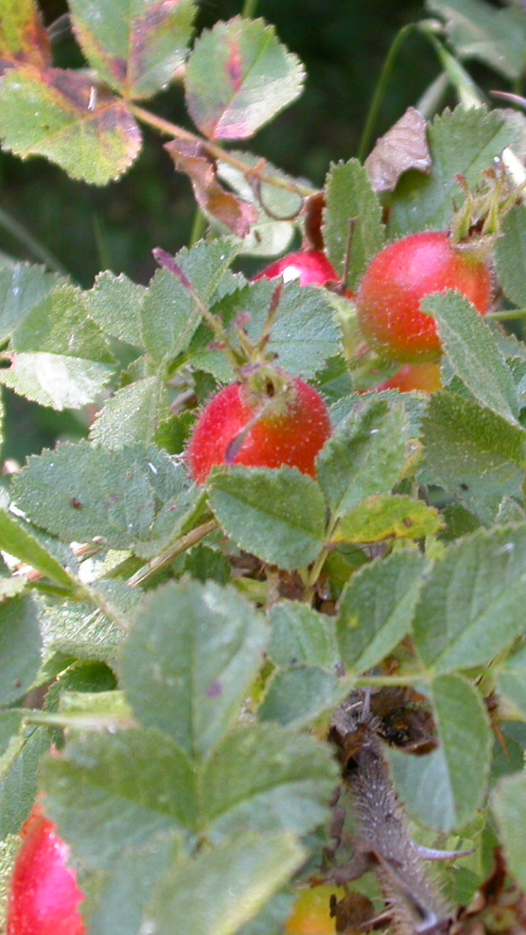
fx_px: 2404
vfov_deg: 22.0
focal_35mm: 97
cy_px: 426
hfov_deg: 12.4
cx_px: 473
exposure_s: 1/66
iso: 100
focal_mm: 11.5
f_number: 3.8
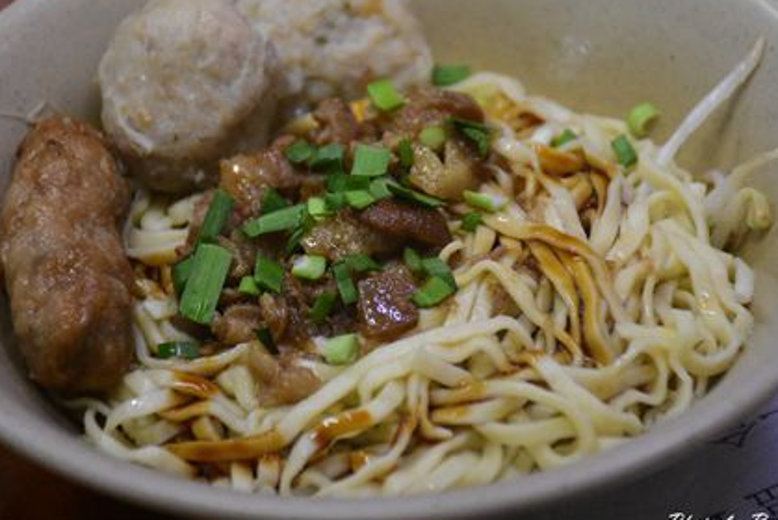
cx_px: 357
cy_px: 232
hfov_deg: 11.5
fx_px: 3871
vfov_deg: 7.7
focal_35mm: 179
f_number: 5.6
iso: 5000
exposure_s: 1/160
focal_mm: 100
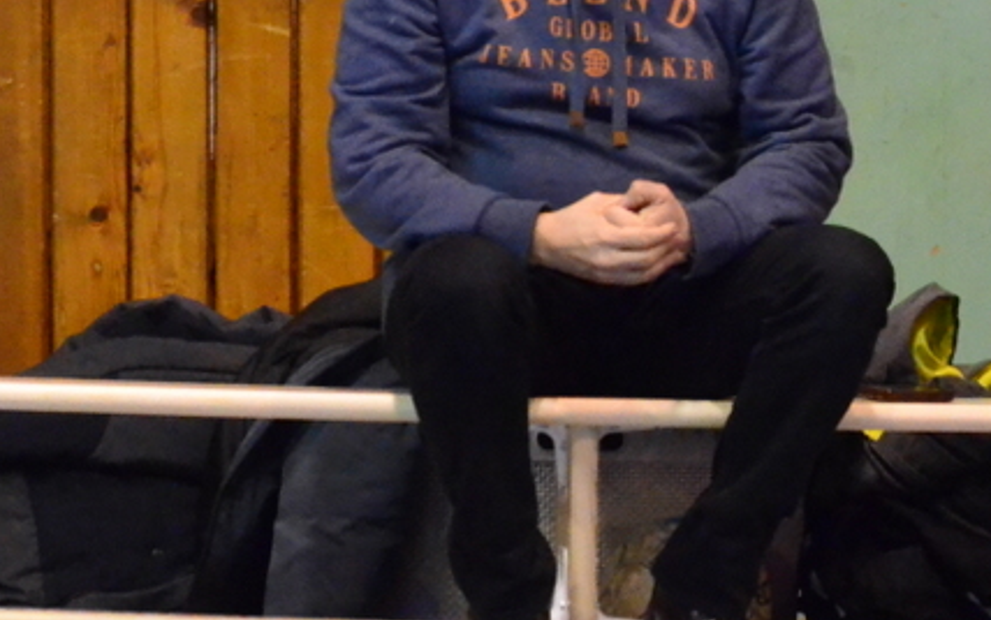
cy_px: 182
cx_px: 1317
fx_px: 17900
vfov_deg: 2.0
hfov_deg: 3.2
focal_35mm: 662
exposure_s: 1/400
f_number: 5
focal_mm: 155
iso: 6400
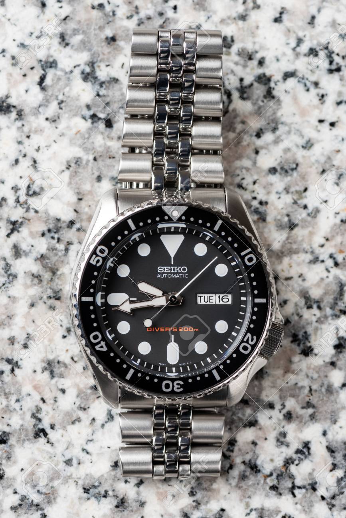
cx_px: 173
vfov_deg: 19.5
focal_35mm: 105
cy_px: 259
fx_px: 1513
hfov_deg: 13.0
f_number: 13
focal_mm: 105
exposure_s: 1/125
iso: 200
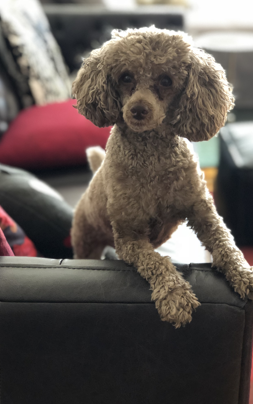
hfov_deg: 21.3
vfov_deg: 33.5
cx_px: 149
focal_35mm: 61
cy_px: 201
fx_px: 673
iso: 640
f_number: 2.8
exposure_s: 1/60
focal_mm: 6.6
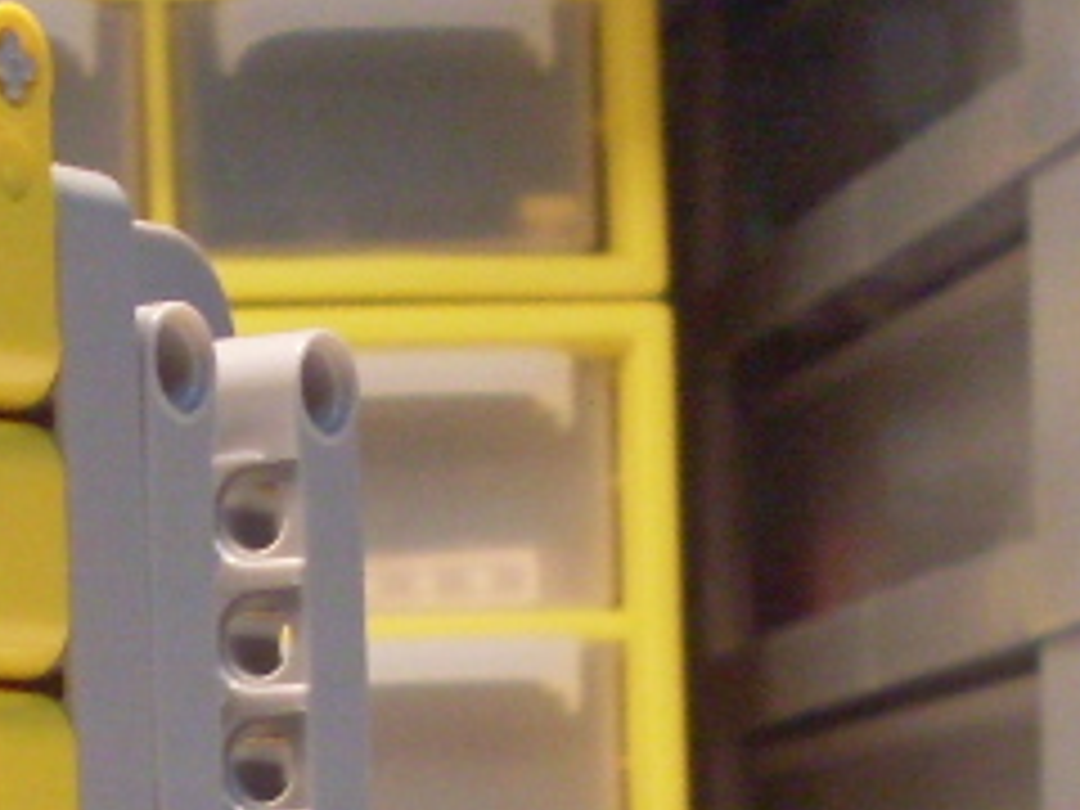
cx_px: 90
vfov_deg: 8.9
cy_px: 1318
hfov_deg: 12.1
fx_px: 5054
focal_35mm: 162
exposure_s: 1/30
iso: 200
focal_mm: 6.3
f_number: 2.8
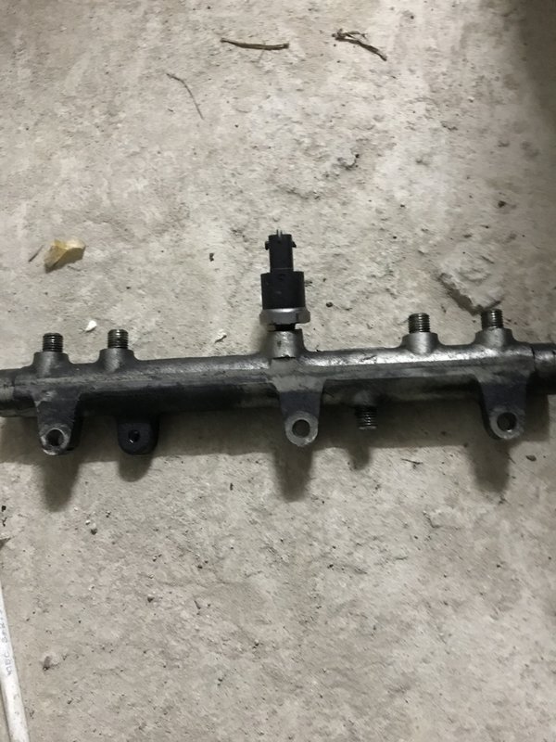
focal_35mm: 28
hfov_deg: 49.7
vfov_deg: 63.4
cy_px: 371
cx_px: 278
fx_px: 600
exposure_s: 1/4
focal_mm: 3.99
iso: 125
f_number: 1.8
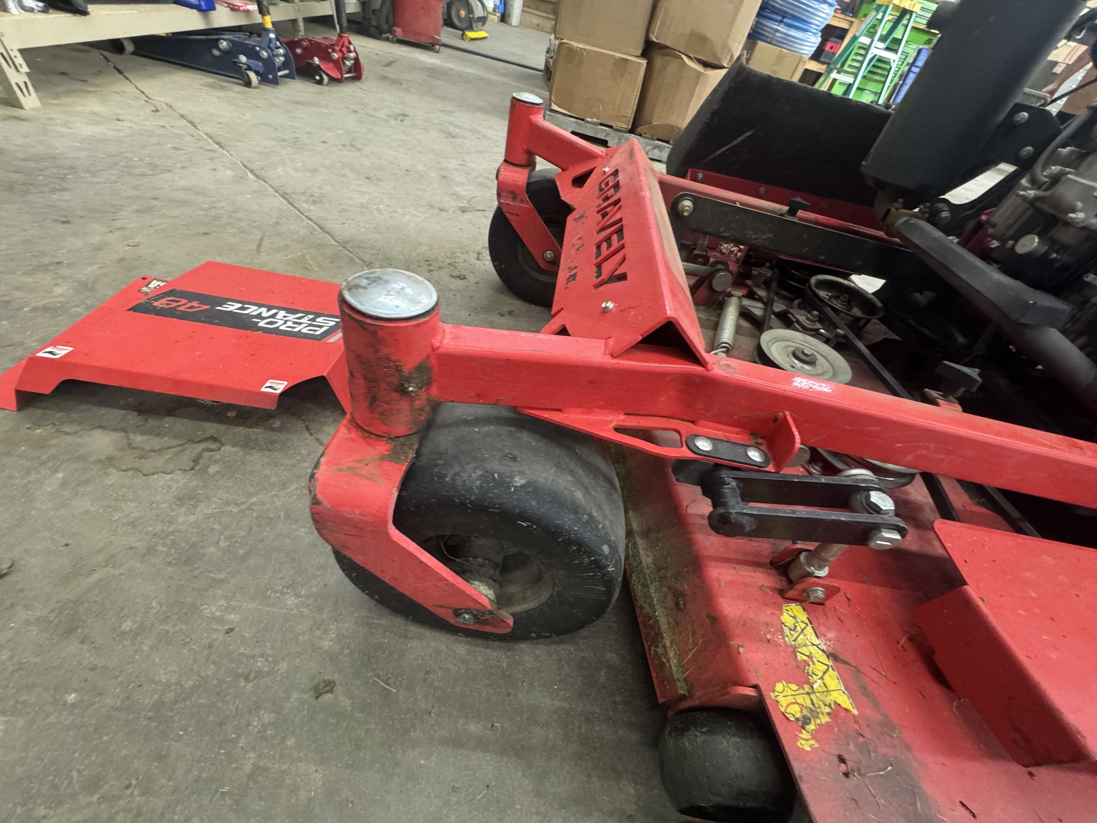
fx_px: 444
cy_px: 412
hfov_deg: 102.1
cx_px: 548
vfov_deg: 85.7
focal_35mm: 14
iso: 640
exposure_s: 1/60
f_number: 2.2
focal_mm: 2.22
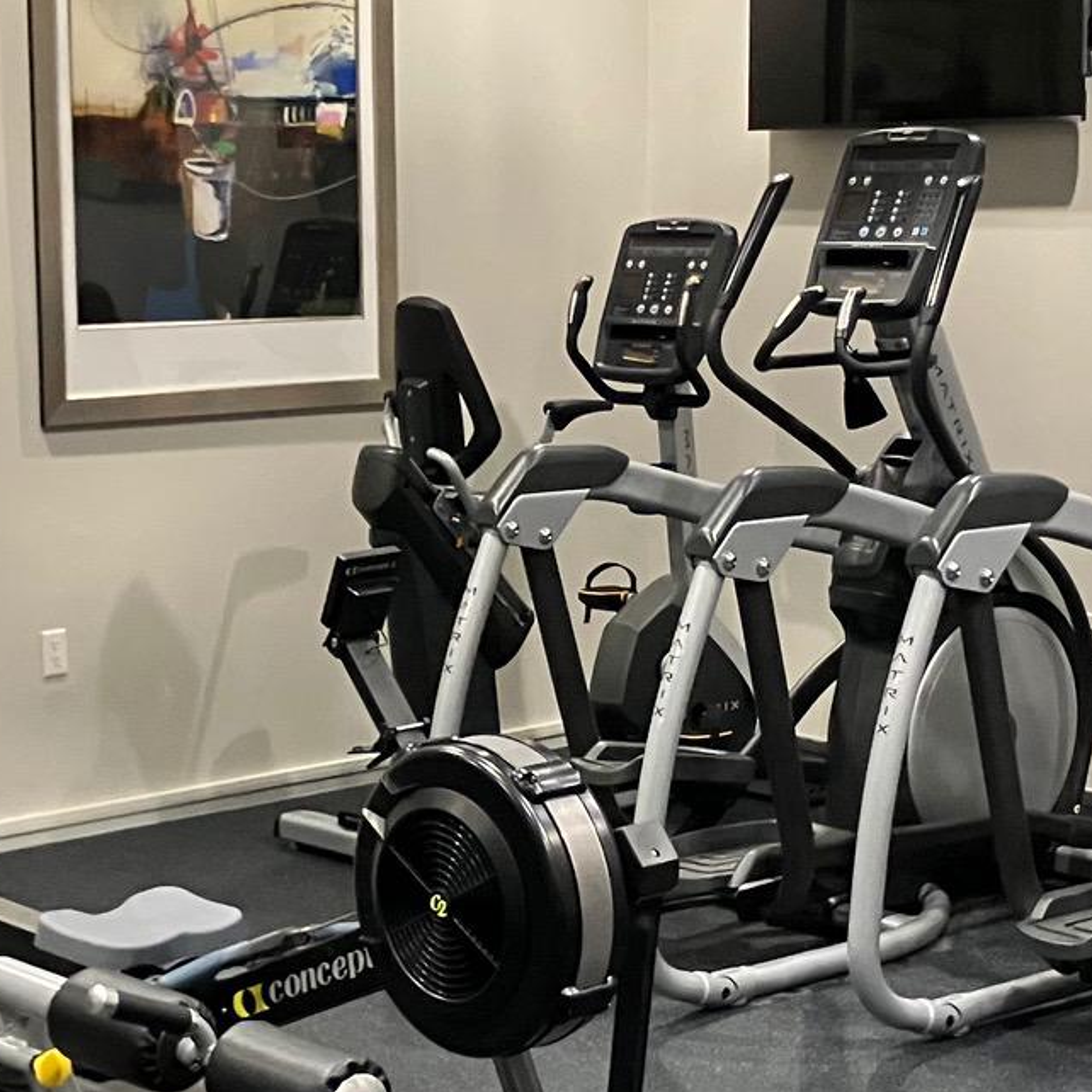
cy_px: 651
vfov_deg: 21.9
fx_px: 2820
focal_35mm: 79
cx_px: 492
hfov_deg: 21.9
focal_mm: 3.99
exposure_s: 1/40
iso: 320
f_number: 1.8
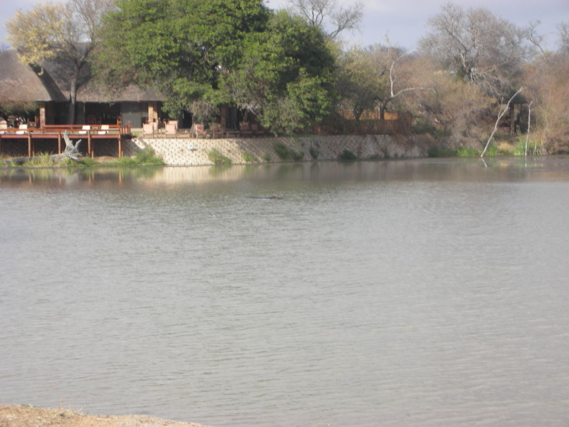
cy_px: 214
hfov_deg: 18.7
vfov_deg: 14.1
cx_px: 284
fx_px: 1726
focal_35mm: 105
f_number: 5.4
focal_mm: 17.4
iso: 50
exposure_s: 1/116
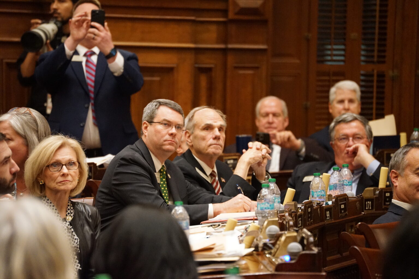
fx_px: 3491
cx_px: 210
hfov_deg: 6.9
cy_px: 140
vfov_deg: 4.6
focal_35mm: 300
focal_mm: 300
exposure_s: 1/60
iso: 6400
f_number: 6.3
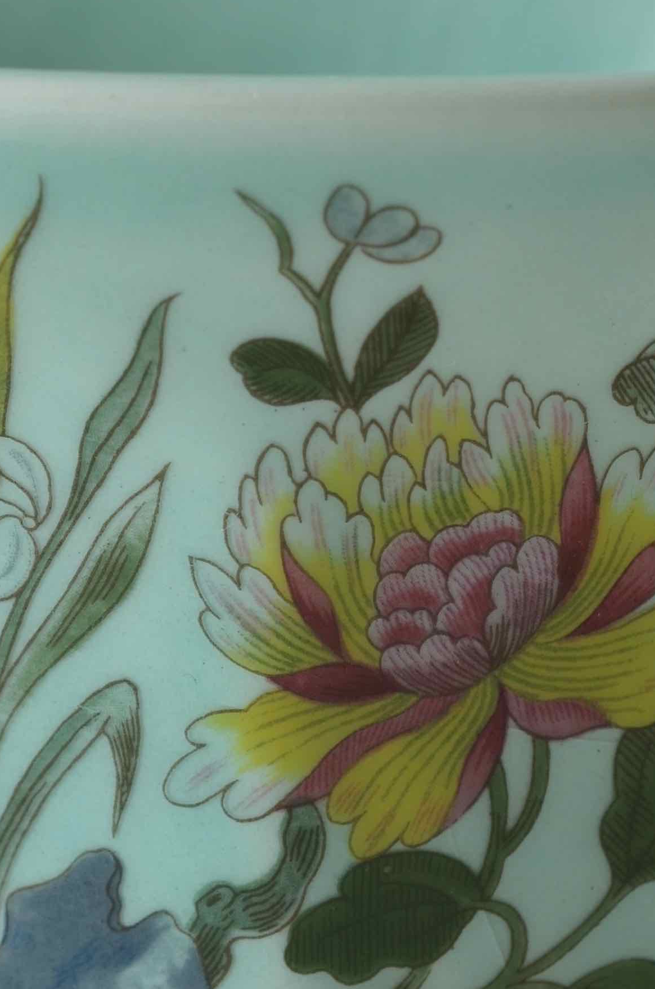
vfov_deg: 8.9
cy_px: 282
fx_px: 6342
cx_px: 149
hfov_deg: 5.9
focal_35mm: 231
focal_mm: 55
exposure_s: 1/320
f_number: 8
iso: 100
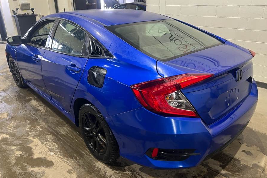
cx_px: 136
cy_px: 88
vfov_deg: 46.4
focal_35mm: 28
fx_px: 208
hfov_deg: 65.5
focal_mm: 5.7
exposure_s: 1/60
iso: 100
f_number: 1.5
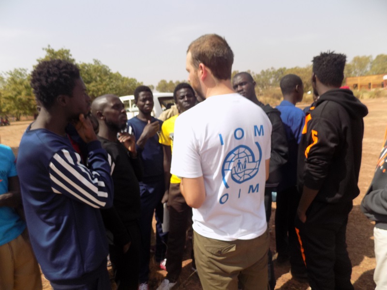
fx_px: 257
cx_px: 194
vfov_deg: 58.9
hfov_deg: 73.9
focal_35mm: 23
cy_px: 145
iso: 80
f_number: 3.1
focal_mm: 4
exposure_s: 1/1000
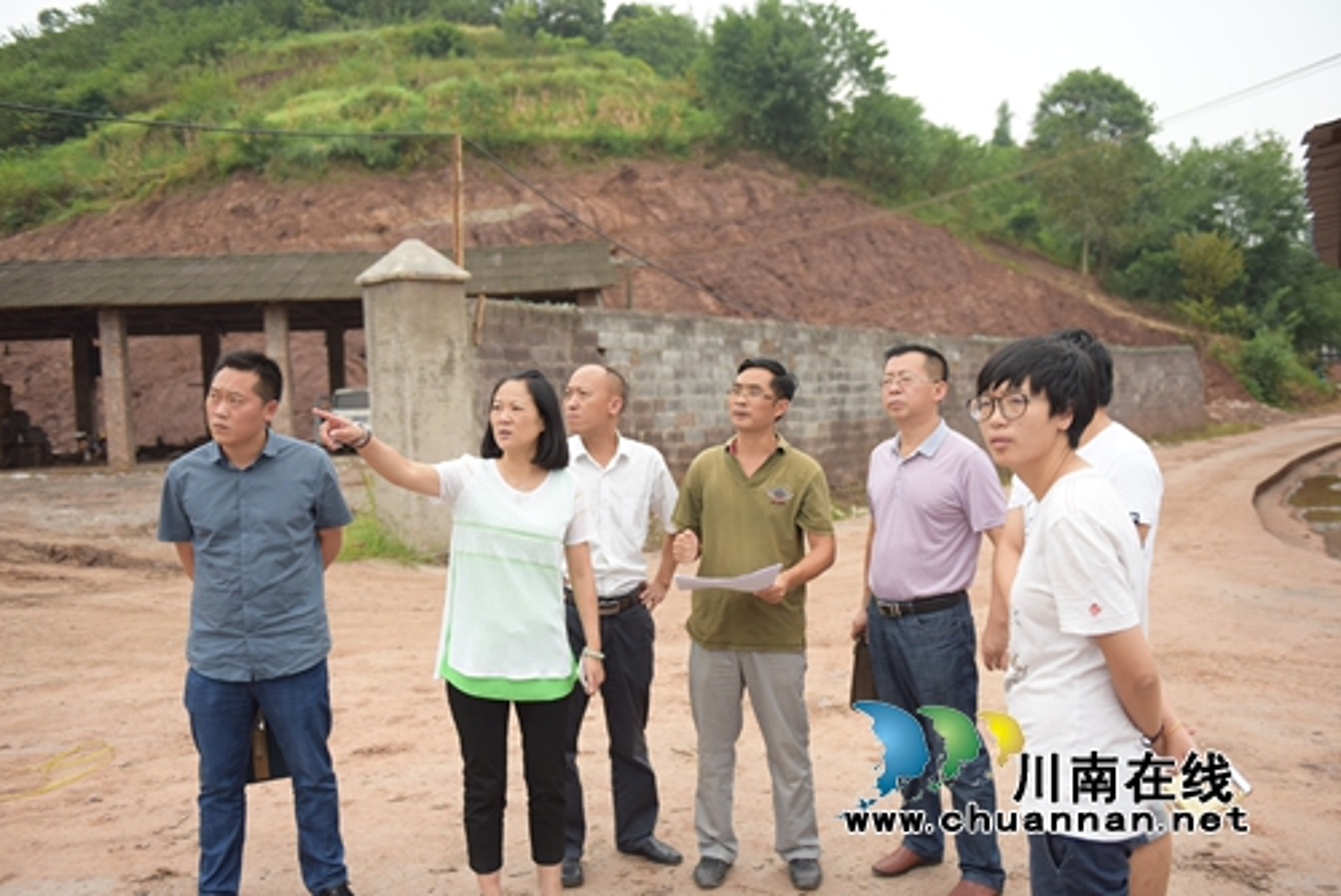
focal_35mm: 31
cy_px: 448
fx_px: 1155
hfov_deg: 60.3
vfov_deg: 42.4
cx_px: 670
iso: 800
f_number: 2.8
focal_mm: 31
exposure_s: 1/1600
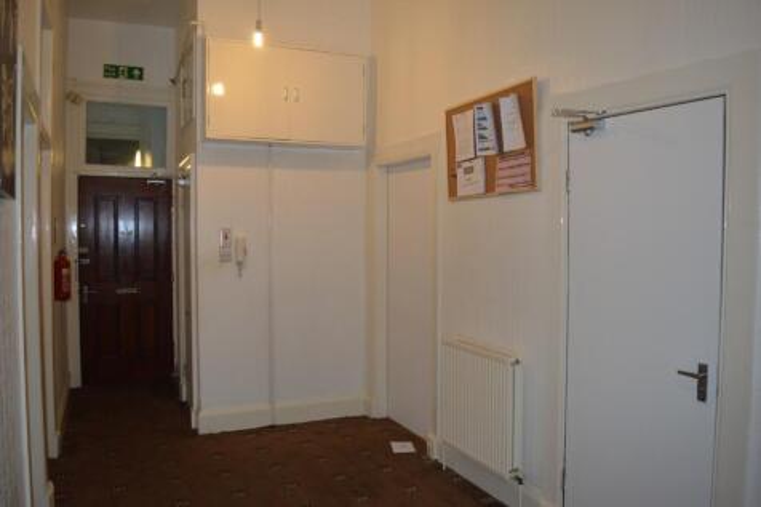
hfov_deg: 67.4
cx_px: 380
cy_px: 254
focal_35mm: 27
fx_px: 571
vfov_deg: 47.9
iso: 560
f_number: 3.5
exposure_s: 1/60
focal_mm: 18
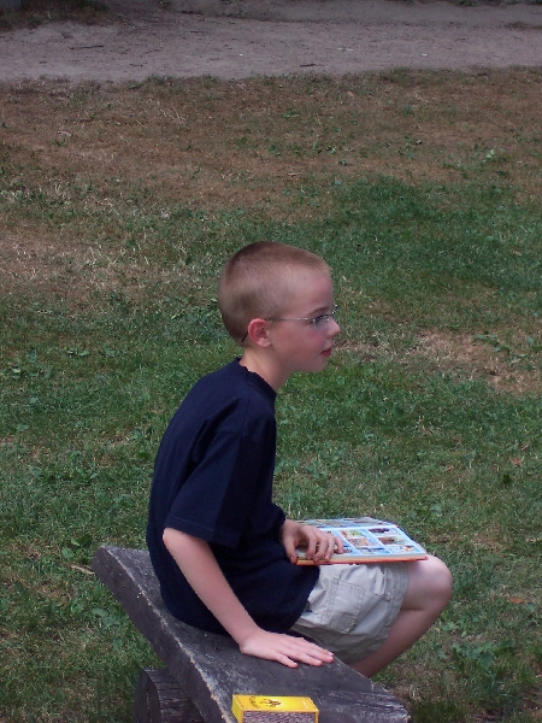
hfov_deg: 10.3
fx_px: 3006
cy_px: 362
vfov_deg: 13.7
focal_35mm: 144
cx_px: 271
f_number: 4.9
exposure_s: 1/125
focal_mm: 22.4
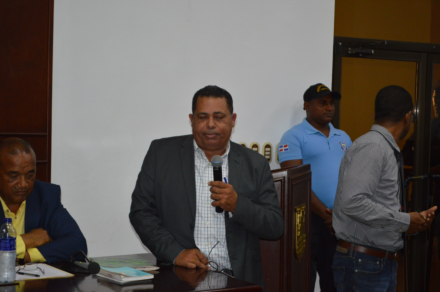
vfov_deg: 16.5
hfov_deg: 24.6
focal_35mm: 82
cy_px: 146
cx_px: 220
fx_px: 1007
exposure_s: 1/60
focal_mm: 55
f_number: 5.6
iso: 1000
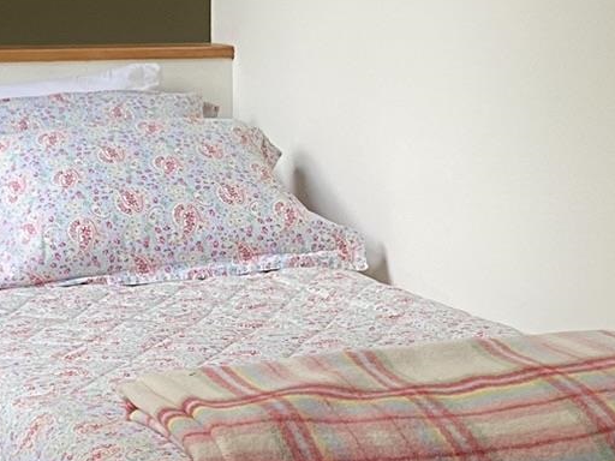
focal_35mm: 104
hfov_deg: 18.9
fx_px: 1848
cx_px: 241
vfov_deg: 14.2
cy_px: 337
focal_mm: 4.25
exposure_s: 1/82
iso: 125
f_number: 1.8
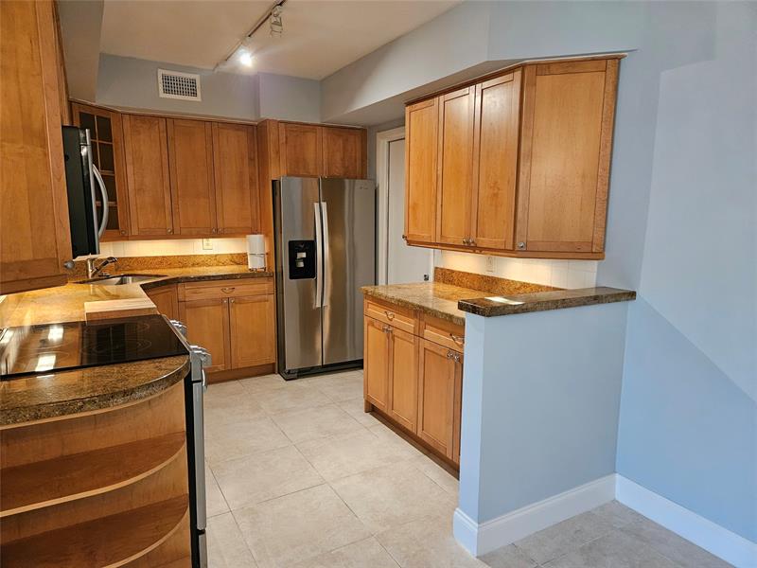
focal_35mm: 23
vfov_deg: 58.9
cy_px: 284
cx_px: 378
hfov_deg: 73.9
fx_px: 503
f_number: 1.8
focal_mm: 5.4
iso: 1000
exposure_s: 1/120
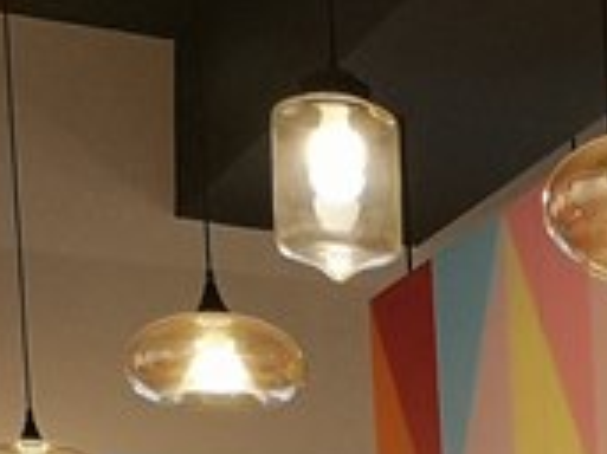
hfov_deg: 11.7
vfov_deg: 9.3
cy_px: 1029
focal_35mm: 145
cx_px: 1338
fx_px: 2541
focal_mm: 3.95
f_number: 1.8
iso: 80
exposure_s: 1/100
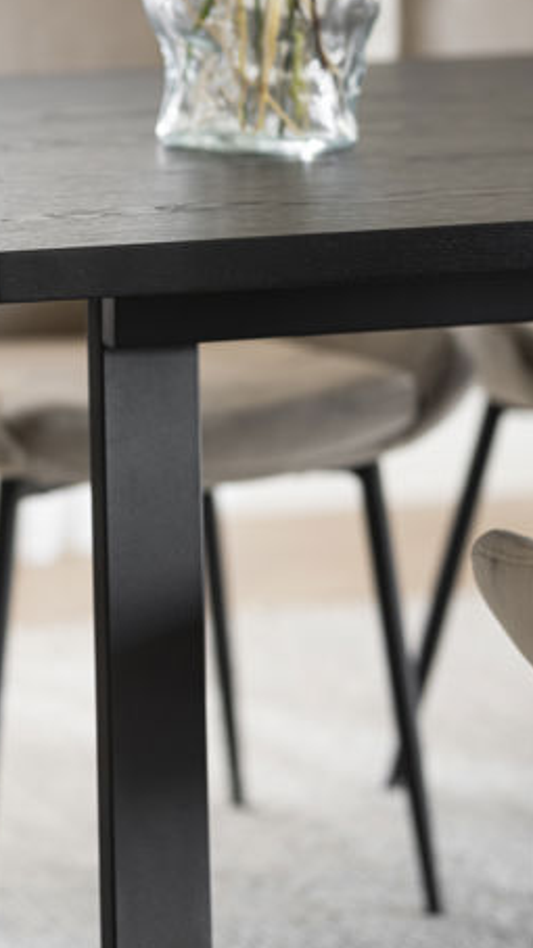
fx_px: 4729
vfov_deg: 11.5
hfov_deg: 6.4
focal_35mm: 188
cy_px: 384
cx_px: -14
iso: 160
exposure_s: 1/200
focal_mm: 85
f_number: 1.8
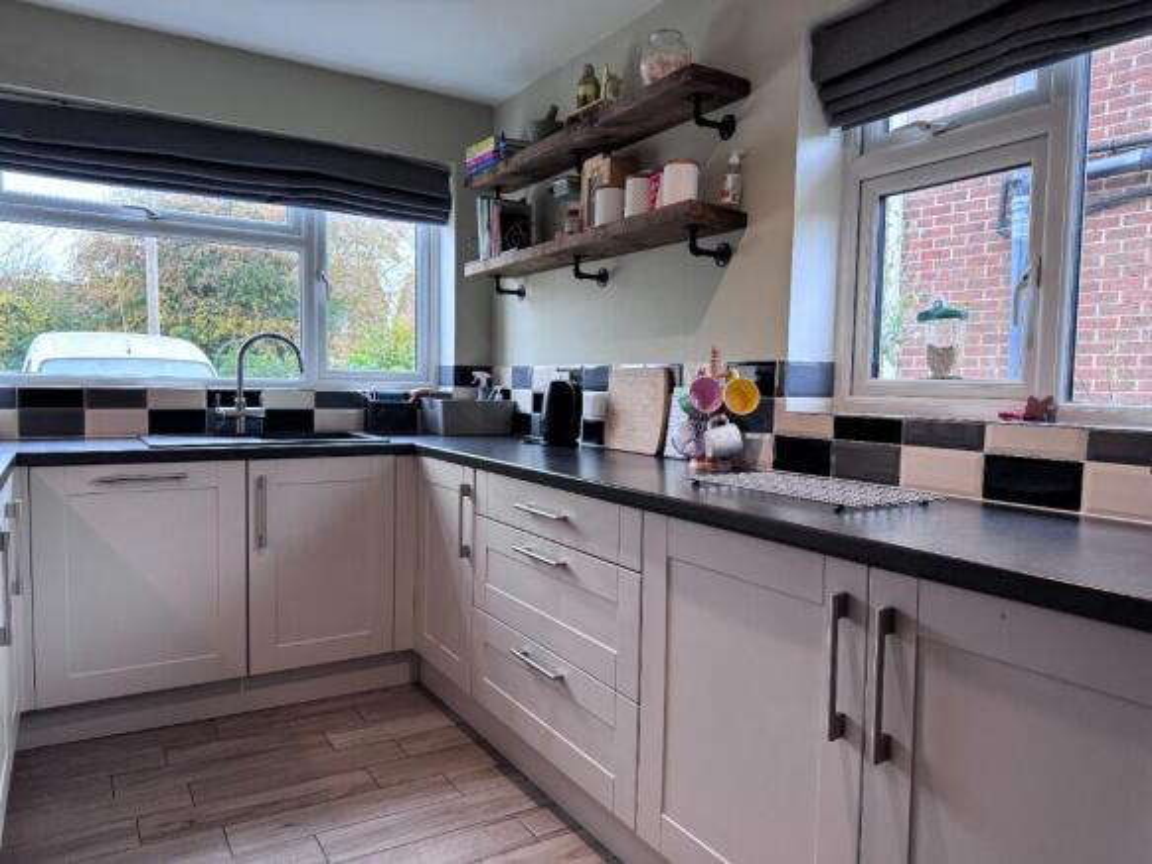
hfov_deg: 71.6
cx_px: 576
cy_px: 432
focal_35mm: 24
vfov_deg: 56.8
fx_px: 799
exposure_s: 1/100
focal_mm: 6.76
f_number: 1.78
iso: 200
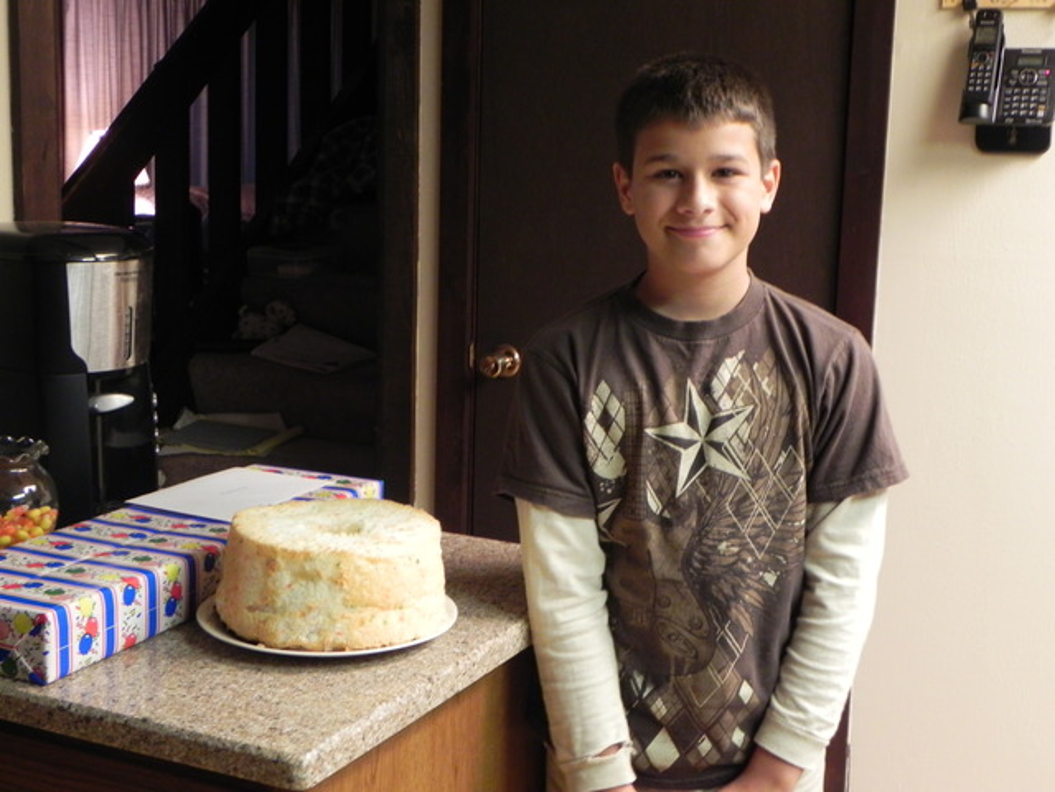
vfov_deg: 28.0
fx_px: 1585
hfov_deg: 36.8
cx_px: 528
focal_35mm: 52
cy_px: 396
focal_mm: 9.2
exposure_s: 1/11.8
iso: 400
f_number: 3.5
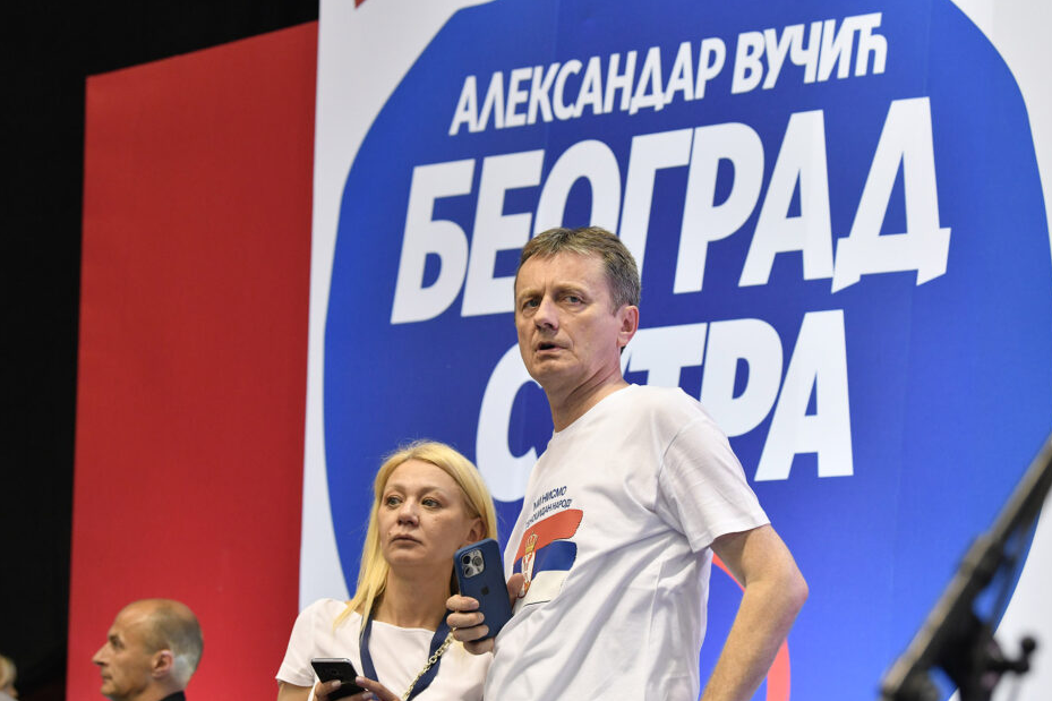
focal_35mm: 86
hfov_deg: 23.6
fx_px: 2512
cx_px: 568
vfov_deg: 15.9
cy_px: 383
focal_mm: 78
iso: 2500
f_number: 5
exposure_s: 1/250
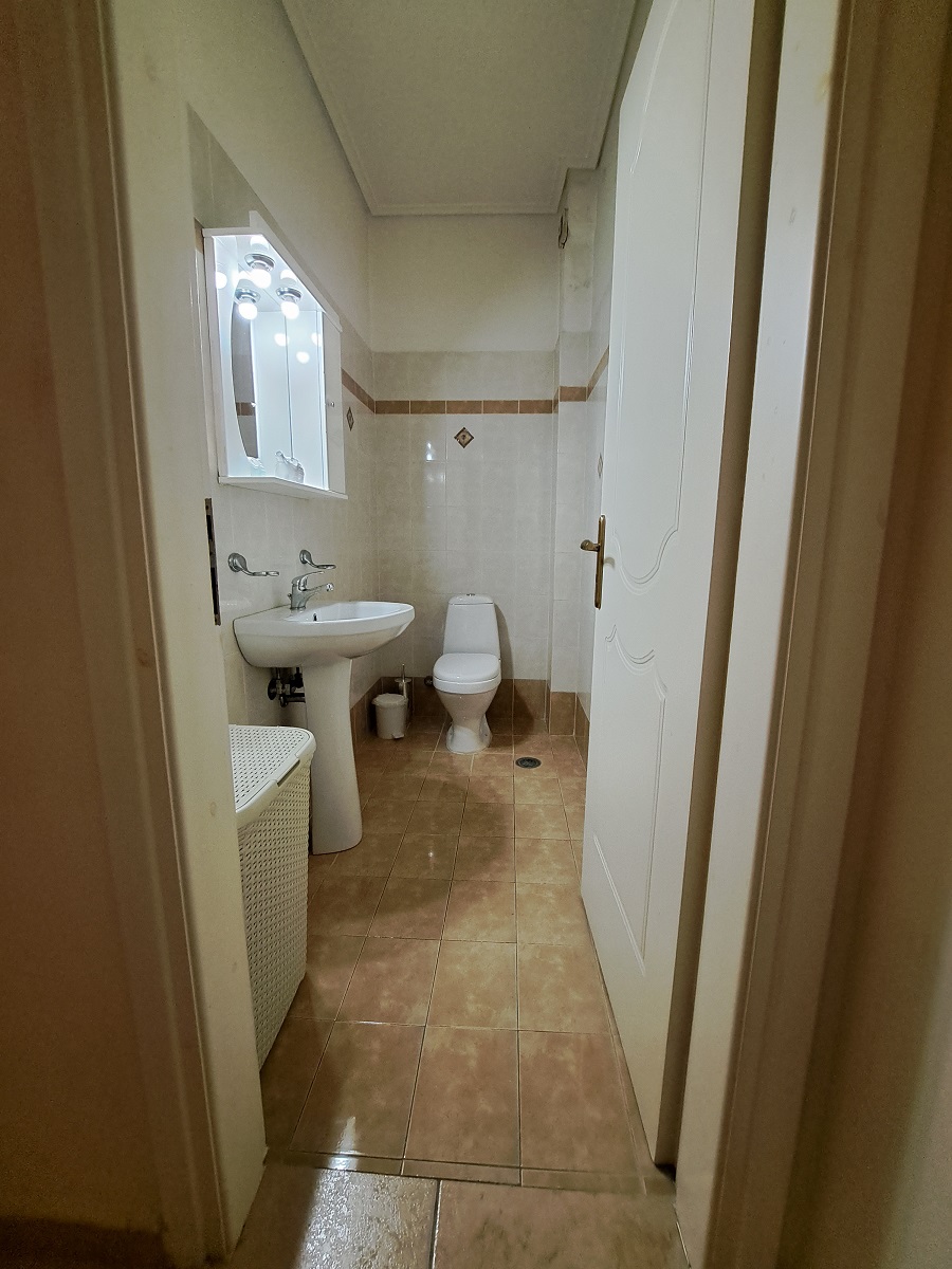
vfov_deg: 106.2
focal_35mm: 13
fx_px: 477
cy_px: 634
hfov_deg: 89.9
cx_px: 476
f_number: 2.2
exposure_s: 1/50
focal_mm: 1.74
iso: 200
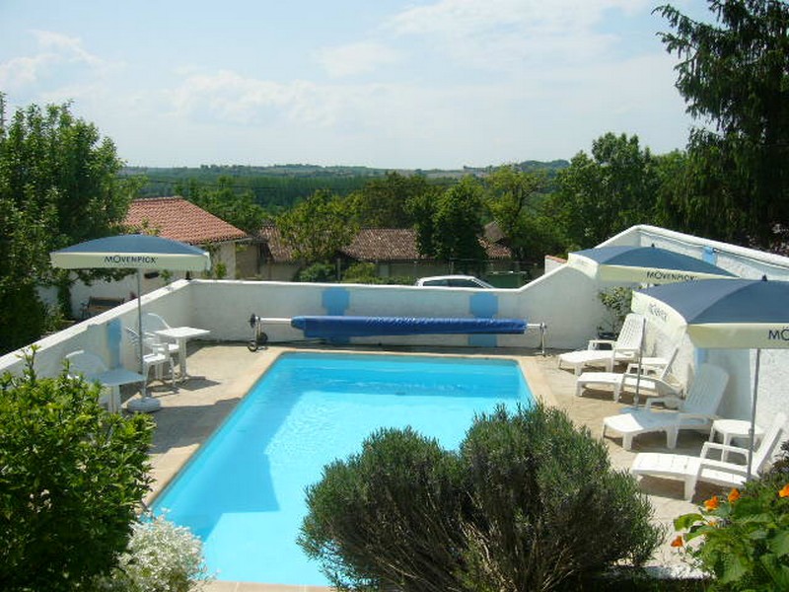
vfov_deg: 40.7
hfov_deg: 52.6
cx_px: 394
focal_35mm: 35
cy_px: 296
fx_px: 798
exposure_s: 1/200
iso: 50
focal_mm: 5.8
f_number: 8
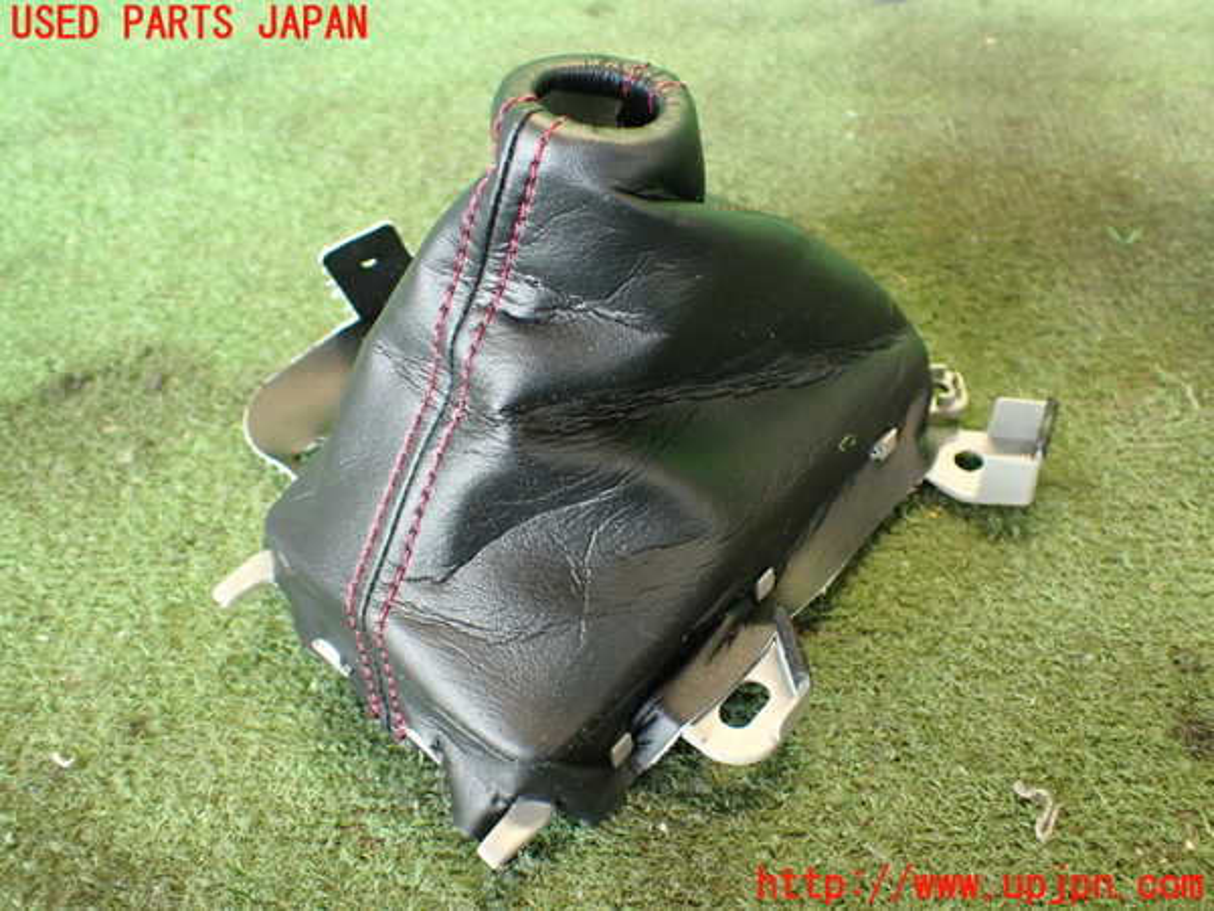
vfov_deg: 44.2
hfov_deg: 56.8
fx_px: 1122
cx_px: 607
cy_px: 456
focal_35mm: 32
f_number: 2.4
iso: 500
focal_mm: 5.79
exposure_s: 1/30
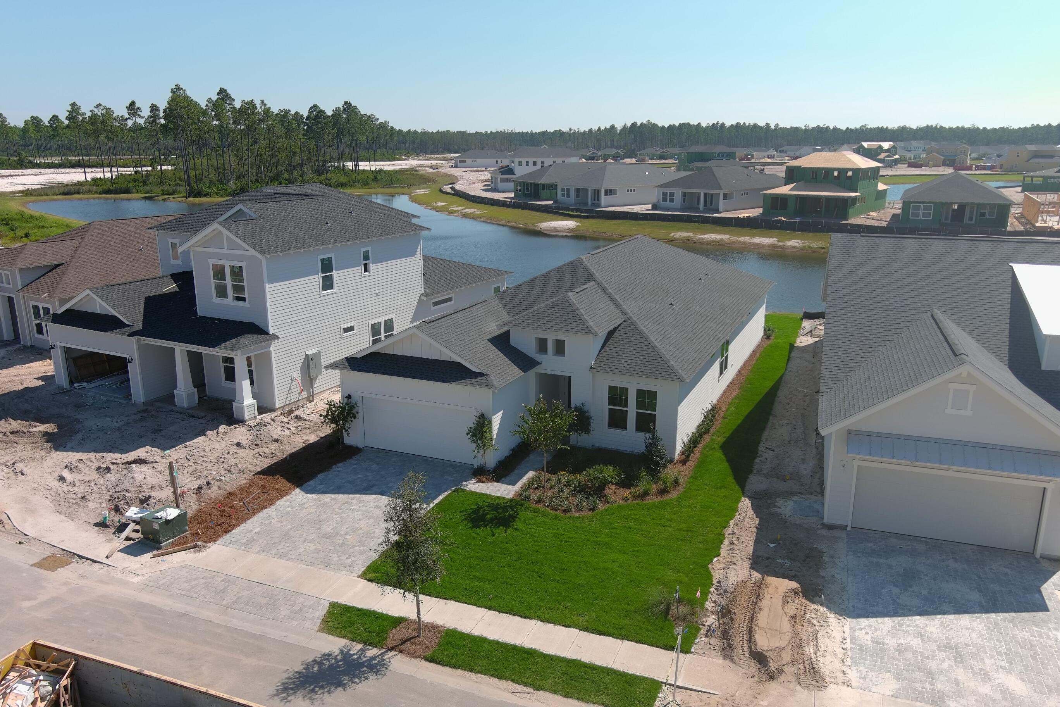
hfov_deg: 63.7
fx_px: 854
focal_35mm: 29
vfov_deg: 45.0
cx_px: 530
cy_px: 354
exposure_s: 1/1600
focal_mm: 10.08
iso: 100
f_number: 2.8
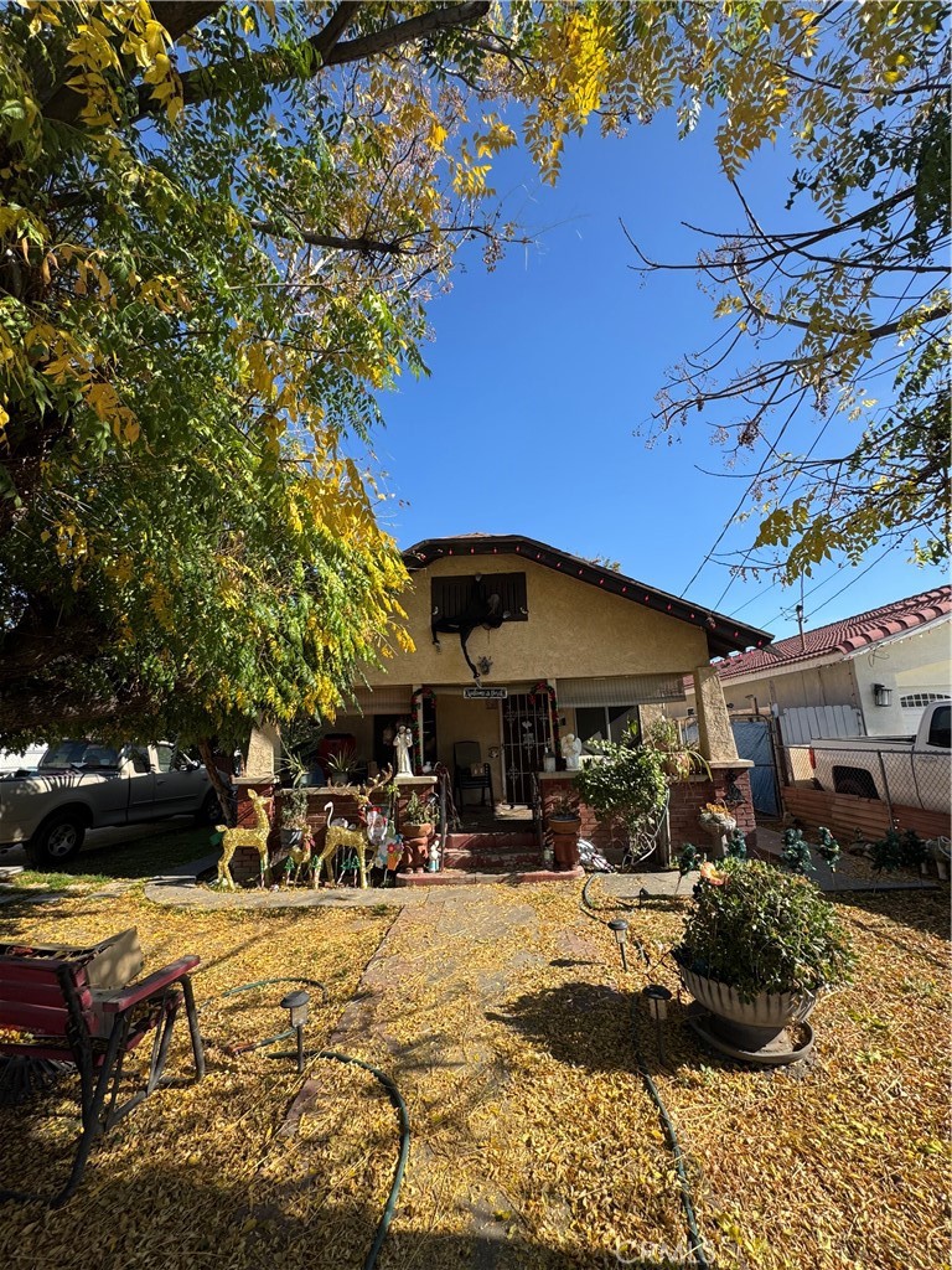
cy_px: 635
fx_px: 513
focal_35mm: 14
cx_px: 476
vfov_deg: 102.1
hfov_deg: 85.7
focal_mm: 2.22
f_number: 2.2
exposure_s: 1/821
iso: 40
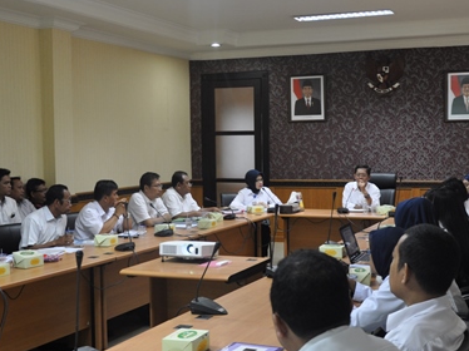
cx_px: 255
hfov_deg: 36.9
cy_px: 175
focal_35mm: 52
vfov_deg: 28.1
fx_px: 702
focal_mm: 21
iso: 500
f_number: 4
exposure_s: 1/15
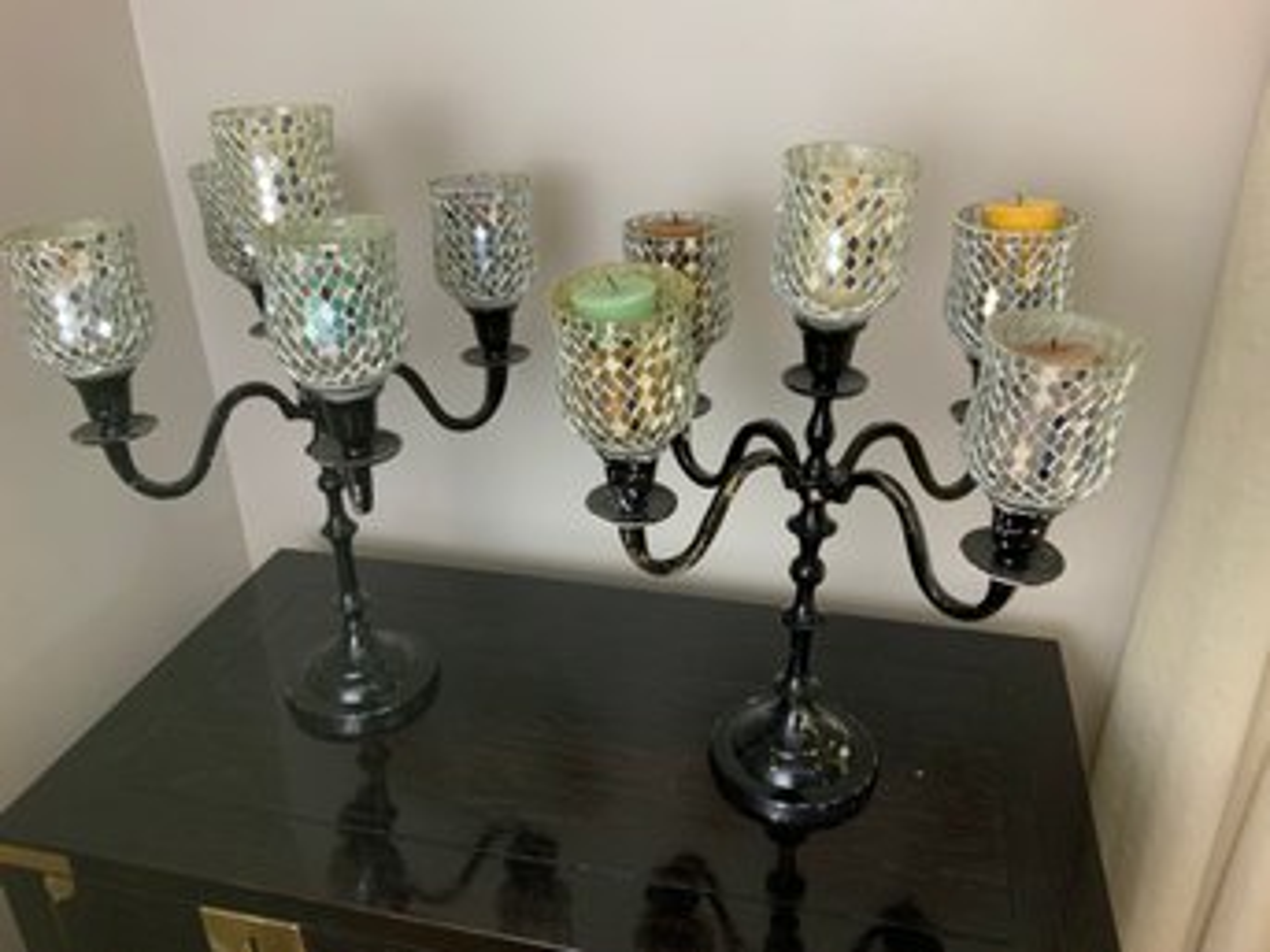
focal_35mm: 29
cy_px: 476
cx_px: 635
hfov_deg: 61.7
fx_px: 1064
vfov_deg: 48.2
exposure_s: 1/60
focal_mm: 3
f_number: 1.8
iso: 200
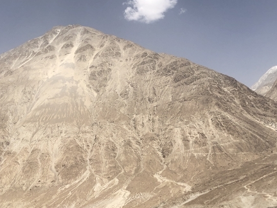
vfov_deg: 27.7
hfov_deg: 36.7
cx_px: 166
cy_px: 153
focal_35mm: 52
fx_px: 416
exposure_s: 1/3690
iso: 20
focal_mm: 4
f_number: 1.8
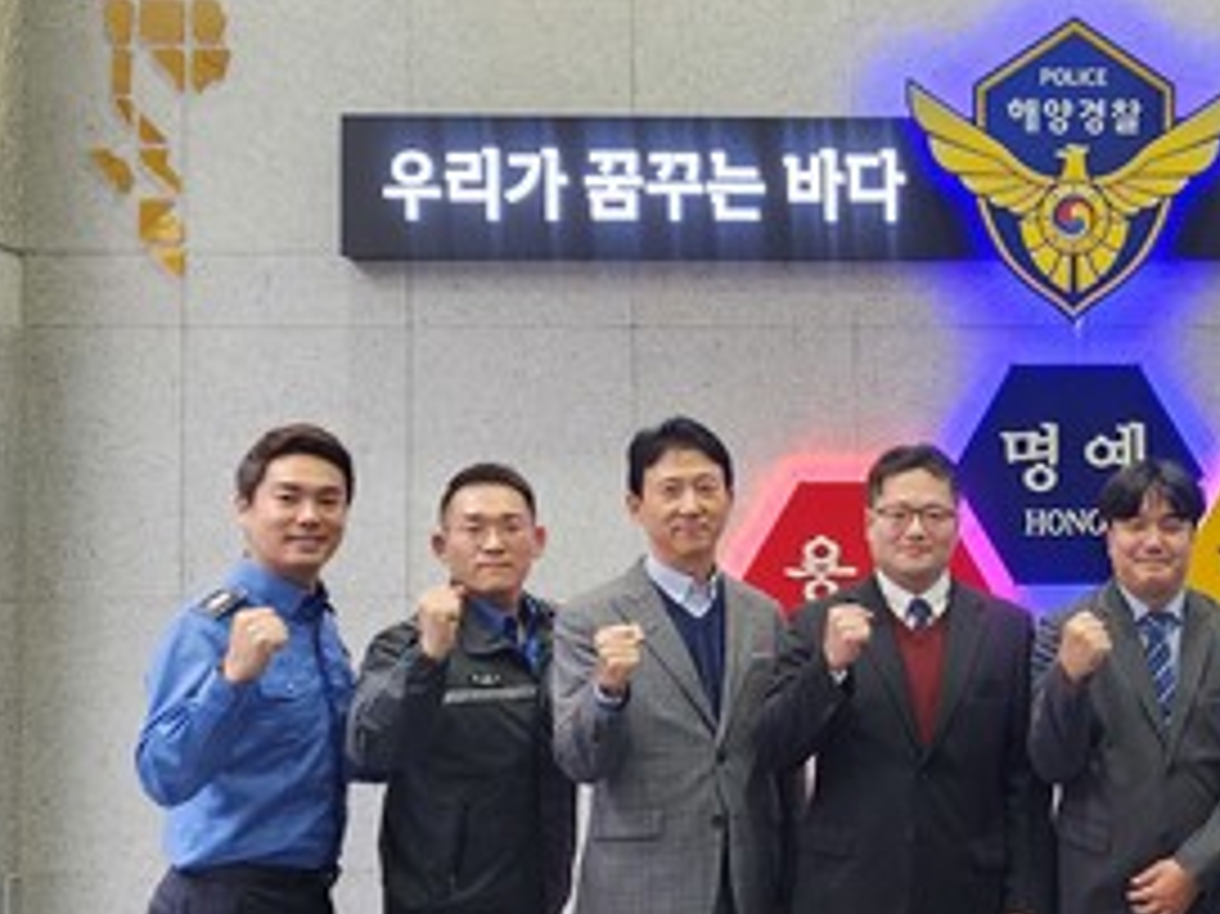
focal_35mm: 51
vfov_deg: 28.5
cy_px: 531
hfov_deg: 35.6
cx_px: 1058
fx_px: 1797
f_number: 1.8
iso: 500
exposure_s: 1/120
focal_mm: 6.4
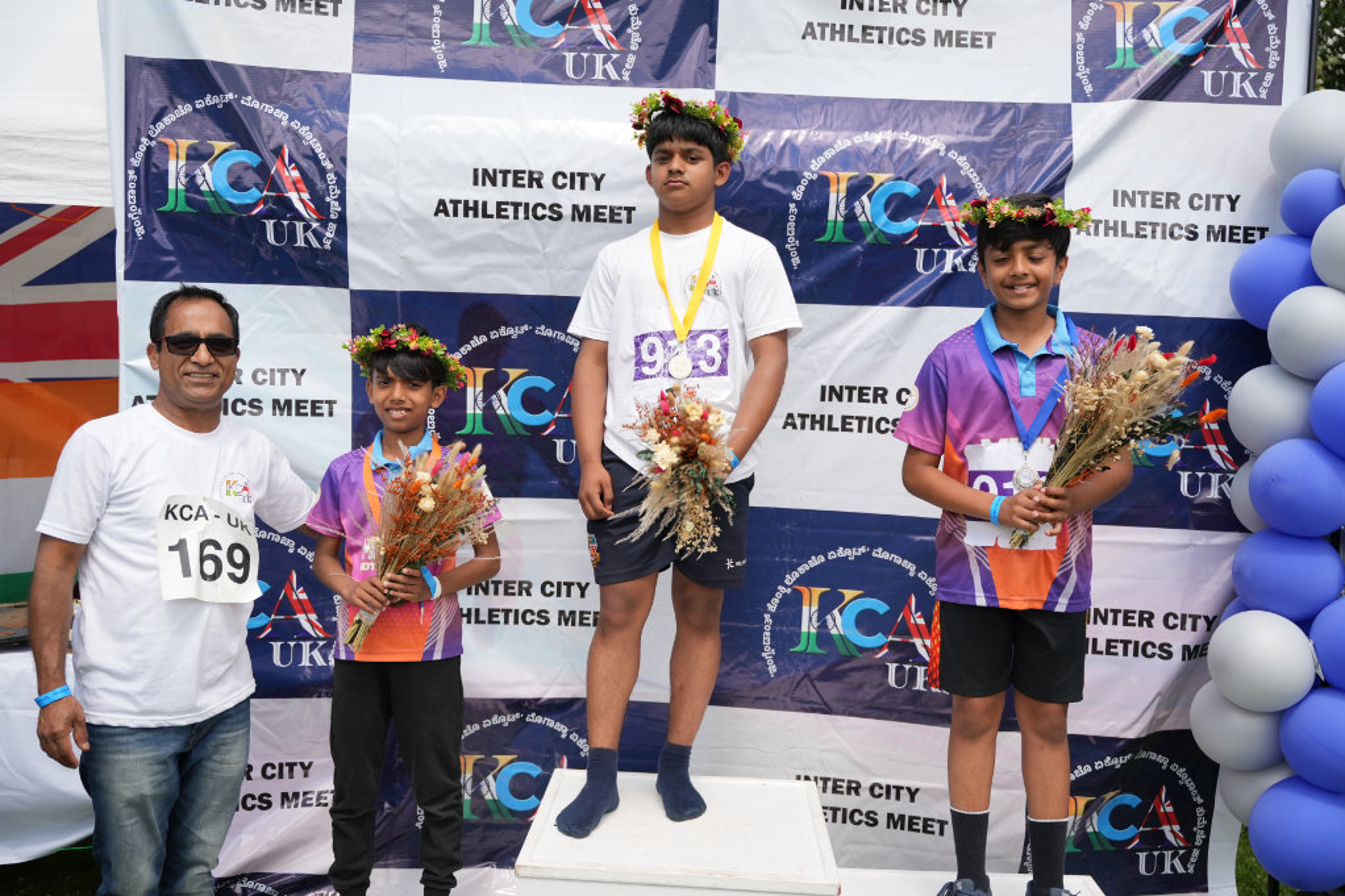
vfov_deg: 38.6
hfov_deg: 55.4
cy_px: 448
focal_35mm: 34
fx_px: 1281
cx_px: 672
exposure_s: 1/2500
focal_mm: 34.3
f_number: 2.8
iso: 250
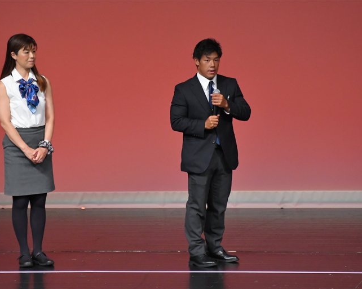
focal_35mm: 425
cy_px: 145
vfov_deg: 3.6
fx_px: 4551
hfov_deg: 4.6
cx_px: 156
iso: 5000
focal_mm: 250
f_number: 5.6
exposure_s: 1/400
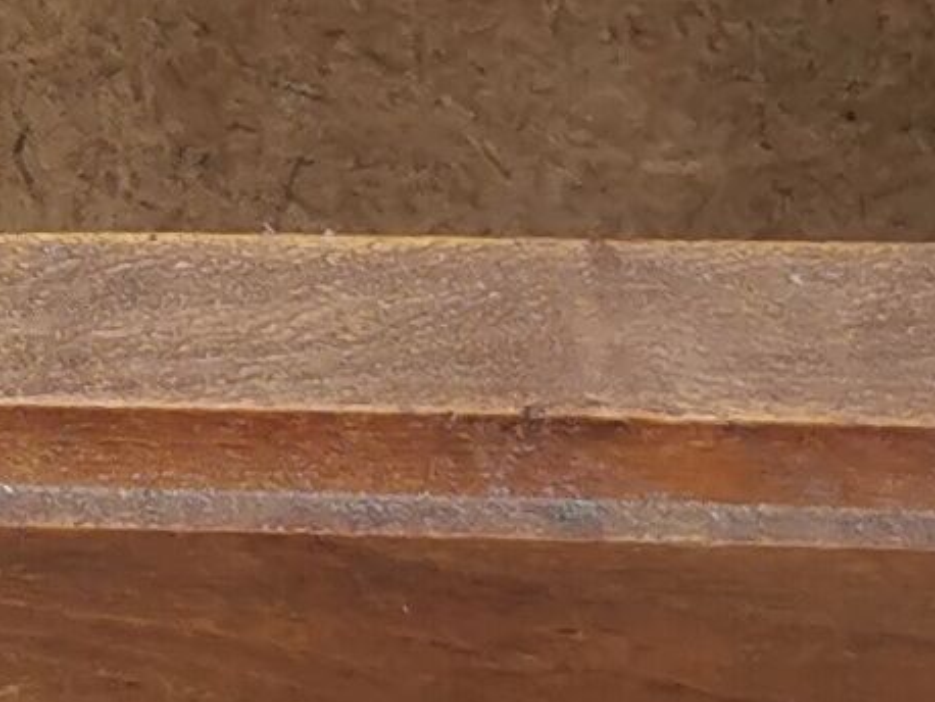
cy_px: -163
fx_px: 5810
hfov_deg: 8.1
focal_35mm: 215
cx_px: -1705
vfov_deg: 6.9
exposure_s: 1/100
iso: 64
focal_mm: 5.56
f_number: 1.6
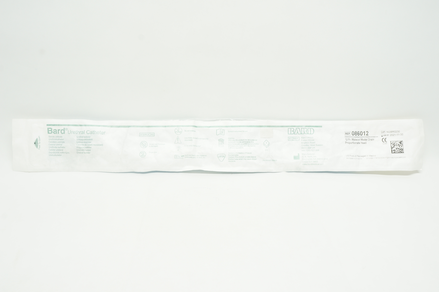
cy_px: 146
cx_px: 220
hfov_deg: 55.2
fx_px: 420
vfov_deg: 38.3
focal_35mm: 34
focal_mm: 23
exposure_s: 1/15
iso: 400
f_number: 11
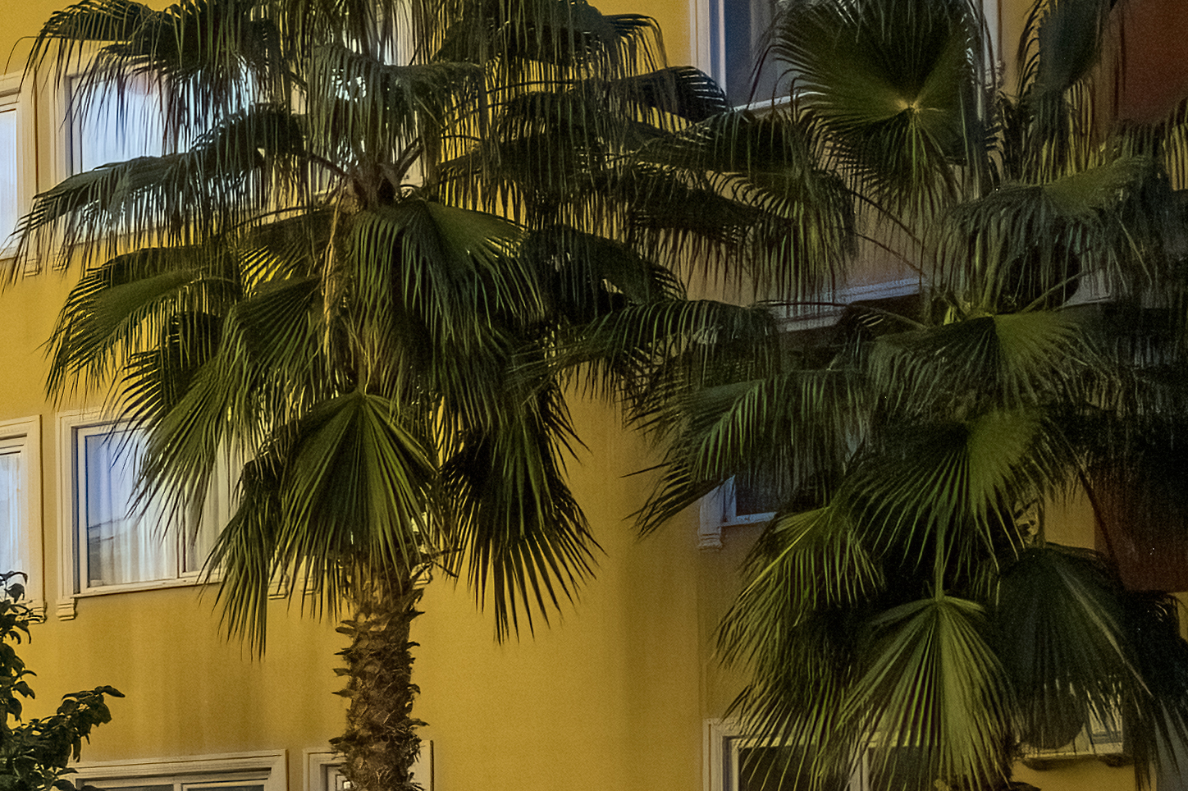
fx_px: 2738
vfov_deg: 15.6
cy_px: 1031
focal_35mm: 83
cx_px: -606
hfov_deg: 20.8
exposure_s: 1/8
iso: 600
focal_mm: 8.38
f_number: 2.8
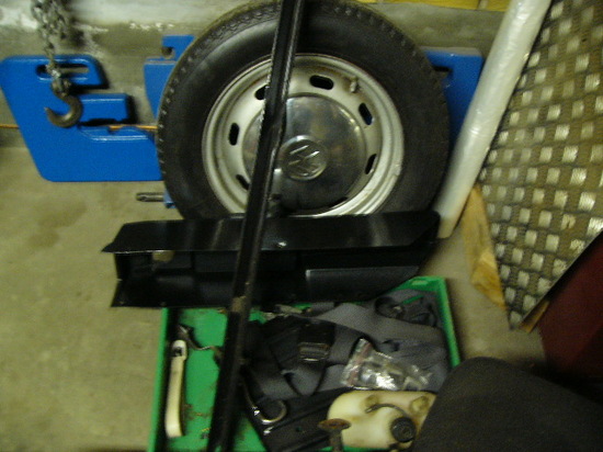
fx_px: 627
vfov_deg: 39.6
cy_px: 226
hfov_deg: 51.4
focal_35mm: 36
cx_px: 302
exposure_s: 1/4
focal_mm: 6
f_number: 2.8
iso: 200
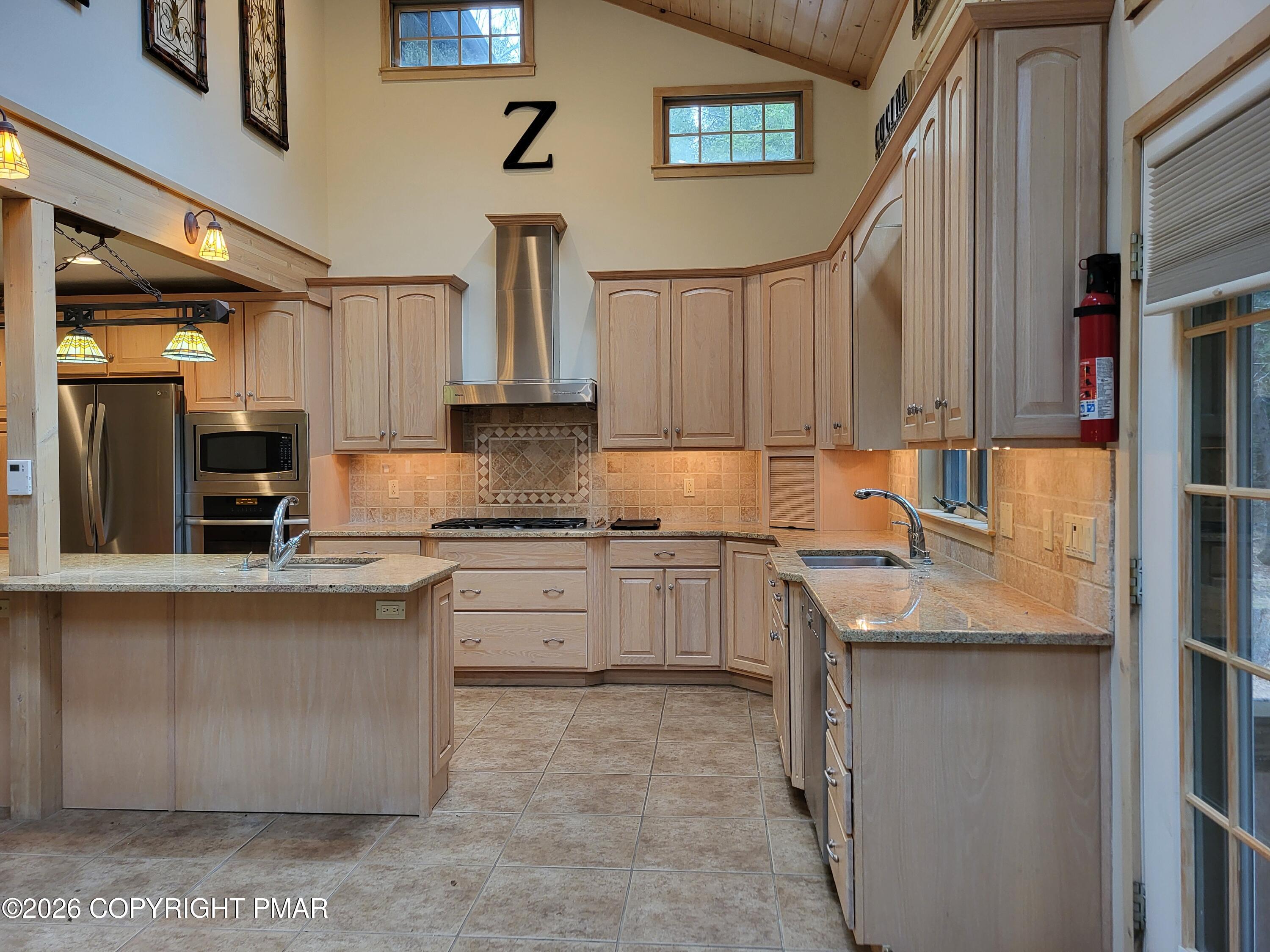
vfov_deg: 53.1
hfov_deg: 67.3
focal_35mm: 26
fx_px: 954
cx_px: 635
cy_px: 476
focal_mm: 5.4
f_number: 1.8
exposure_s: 1/60
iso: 200
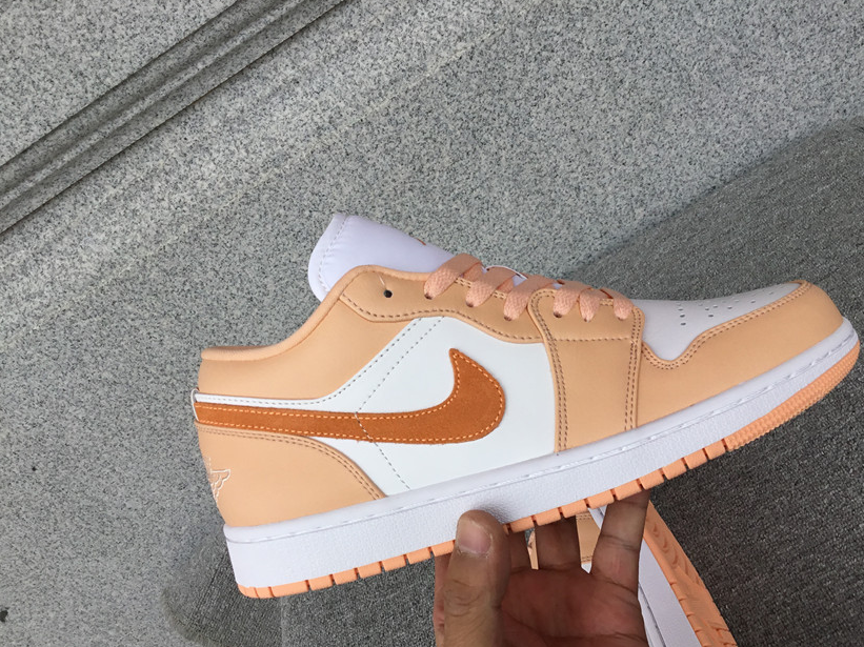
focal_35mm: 34
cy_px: 350
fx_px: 848
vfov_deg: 41.7
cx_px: 471
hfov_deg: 53.9
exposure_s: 1/418
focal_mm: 3.3
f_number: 2.4
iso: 25
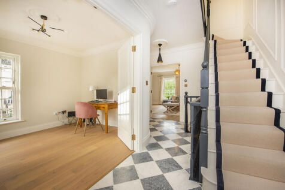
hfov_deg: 100.4
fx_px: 119
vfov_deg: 77.3
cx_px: 142
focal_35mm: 15
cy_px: 95
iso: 500
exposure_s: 1/60
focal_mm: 15
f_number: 7.1
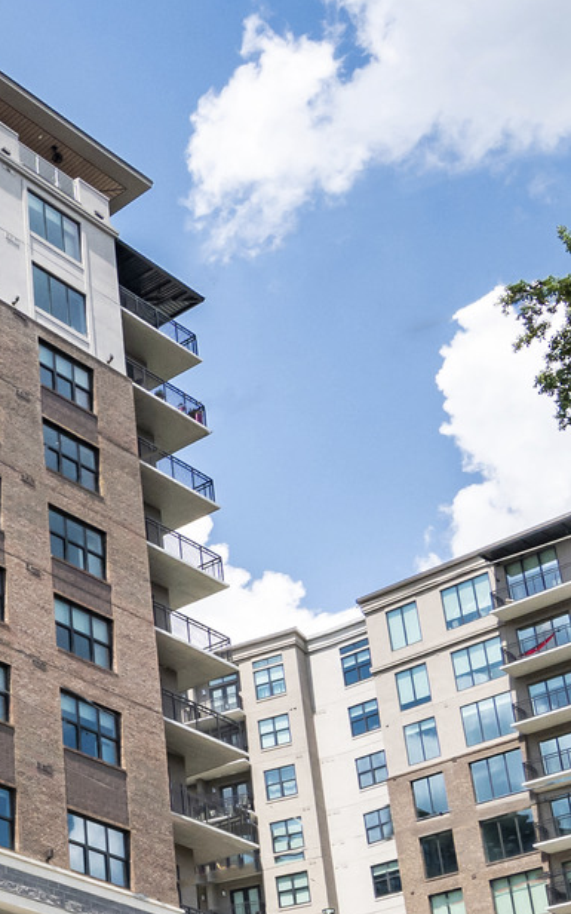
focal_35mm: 61
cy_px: 701
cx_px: -236
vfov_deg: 32.7
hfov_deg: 19.2
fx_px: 1519
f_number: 8
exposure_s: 1/1250
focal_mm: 12
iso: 320
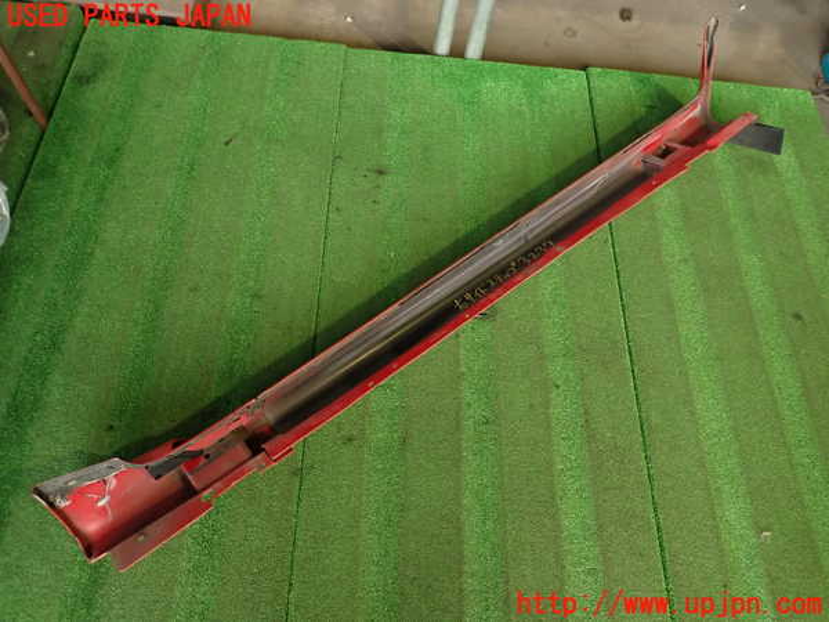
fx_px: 599
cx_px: 414
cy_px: 311
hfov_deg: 69.4
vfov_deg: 54.9
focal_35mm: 25
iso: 250
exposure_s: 1/30
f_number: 2
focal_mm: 4.5
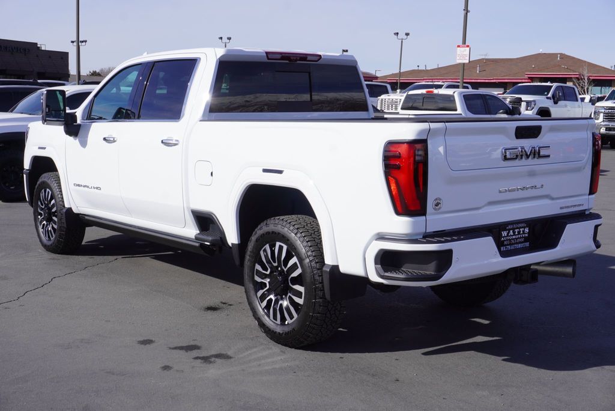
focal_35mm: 46
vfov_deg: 29.0
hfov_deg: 42.3
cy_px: 206
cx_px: 308
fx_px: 795
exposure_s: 1/200
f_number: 11
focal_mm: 31
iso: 100
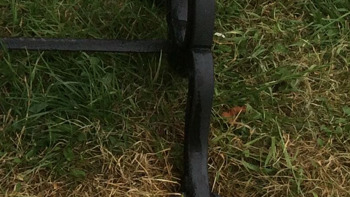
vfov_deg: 9.1
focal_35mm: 129
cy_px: -121
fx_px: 1198
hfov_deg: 15.4
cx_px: -163
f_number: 2.2
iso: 32
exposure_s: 1/1026
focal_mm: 4.15
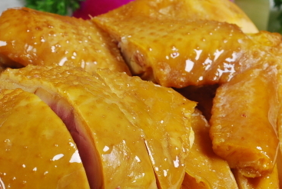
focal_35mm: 209
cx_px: 100
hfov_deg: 9.8
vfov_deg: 6.6
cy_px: 109
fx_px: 1640
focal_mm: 50
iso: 100
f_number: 10
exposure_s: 1/160
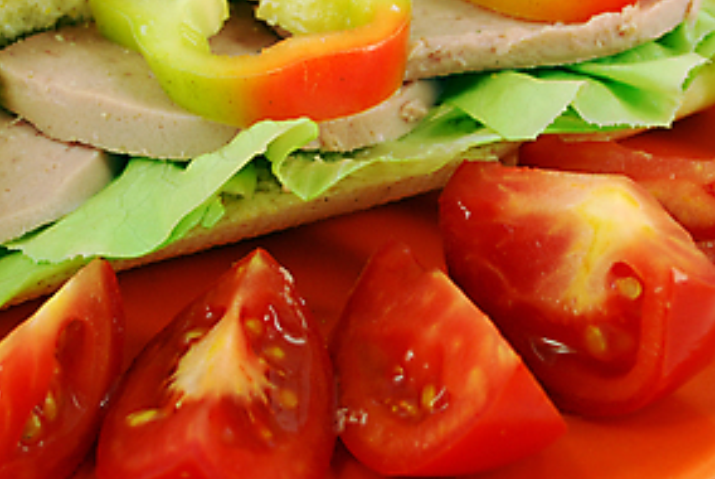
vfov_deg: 13.5
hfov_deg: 20.1
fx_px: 2008
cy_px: 88
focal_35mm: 101
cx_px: 242
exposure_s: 1/30
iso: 100
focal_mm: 32
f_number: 8
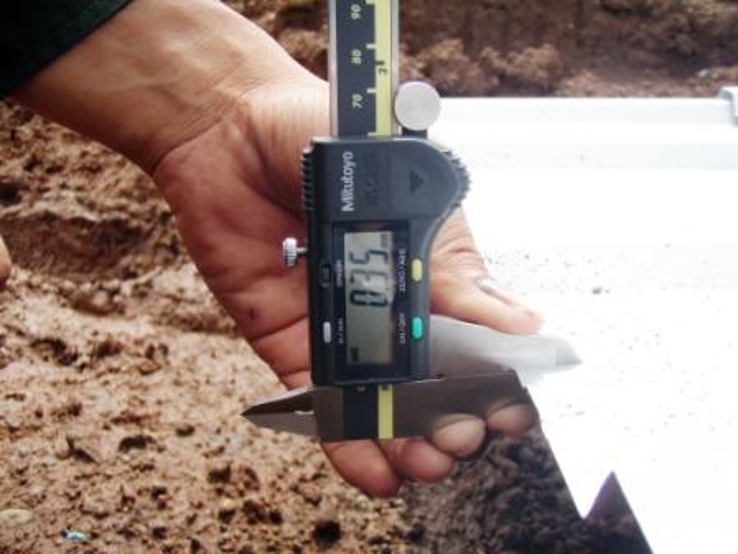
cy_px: 277
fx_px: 810
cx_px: 369
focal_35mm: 38
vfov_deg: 37.7
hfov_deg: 49.0
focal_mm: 6.7
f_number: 3.5
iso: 80
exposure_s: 1/200
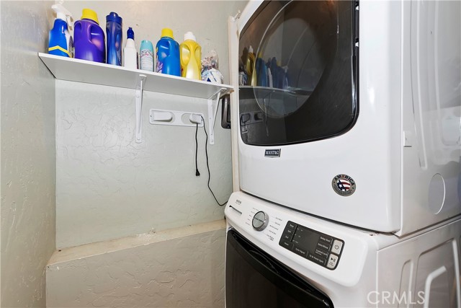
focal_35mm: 15
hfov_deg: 100.4
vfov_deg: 77.4
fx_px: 192
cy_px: 154
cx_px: 230
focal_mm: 10
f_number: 8
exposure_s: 1/30
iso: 400
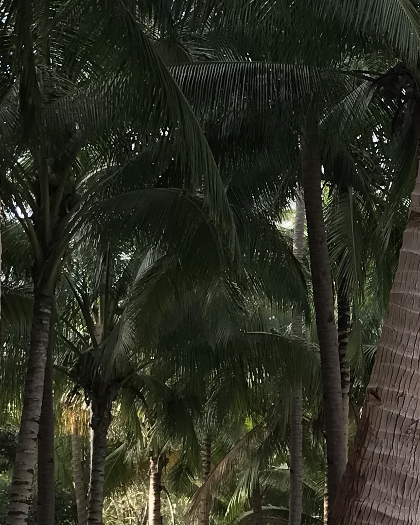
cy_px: 113
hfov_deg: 13.9
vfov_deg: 18.7
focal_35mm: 102
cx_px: 691
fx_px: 1585
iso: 20
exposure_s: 1/270
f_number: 1.8
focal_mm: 3.99
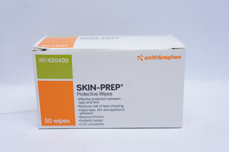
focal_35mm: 46
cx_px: 114
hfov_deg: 42.4
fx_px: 295
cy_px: 76
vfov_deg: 28.9
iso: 800
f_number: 5.6
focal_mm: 31
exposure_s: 1/80
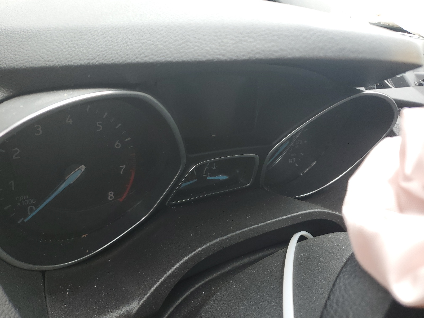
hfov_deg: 67.3
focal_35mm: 26
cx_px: 212
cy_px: 159
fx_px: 318
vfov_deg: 53.1
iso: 50
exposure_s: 1/161
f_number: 1.5
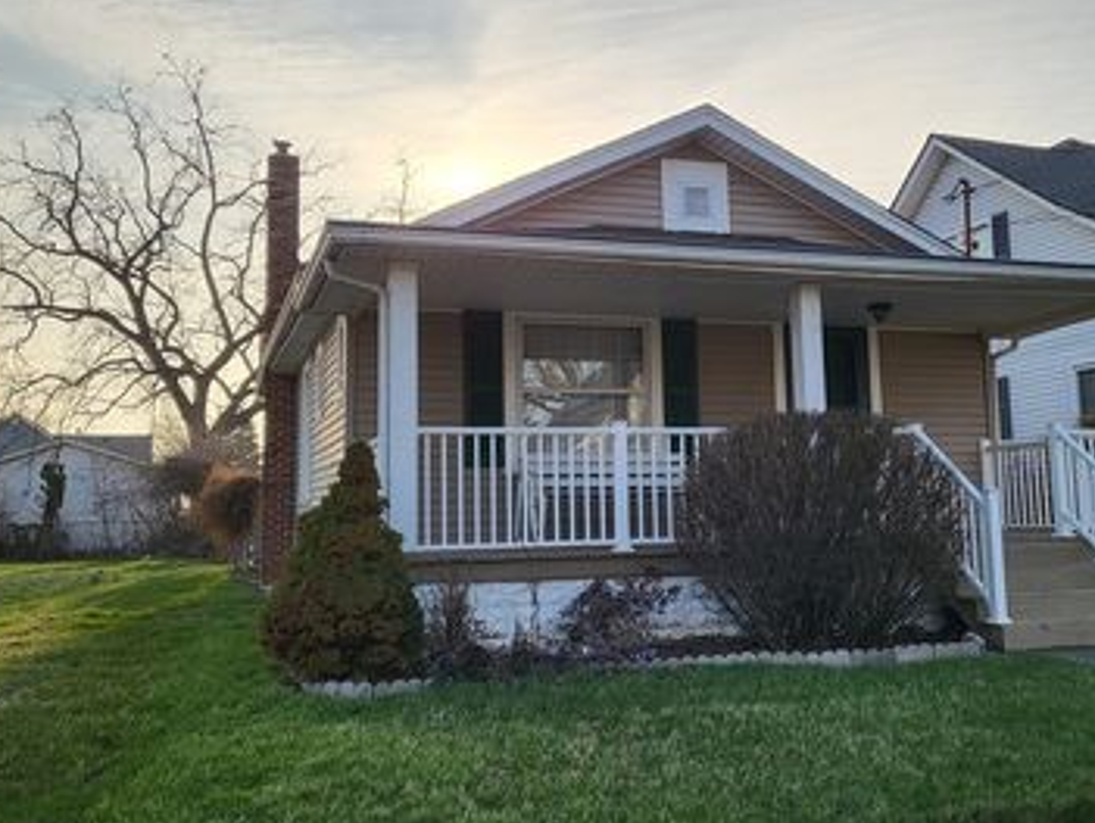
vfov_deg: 38.7
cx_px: 633
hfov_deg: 49.9
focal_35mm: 37
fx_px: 1172
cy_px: 369
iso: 50
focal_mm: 4.25
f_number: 1.8
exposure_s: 1/1654
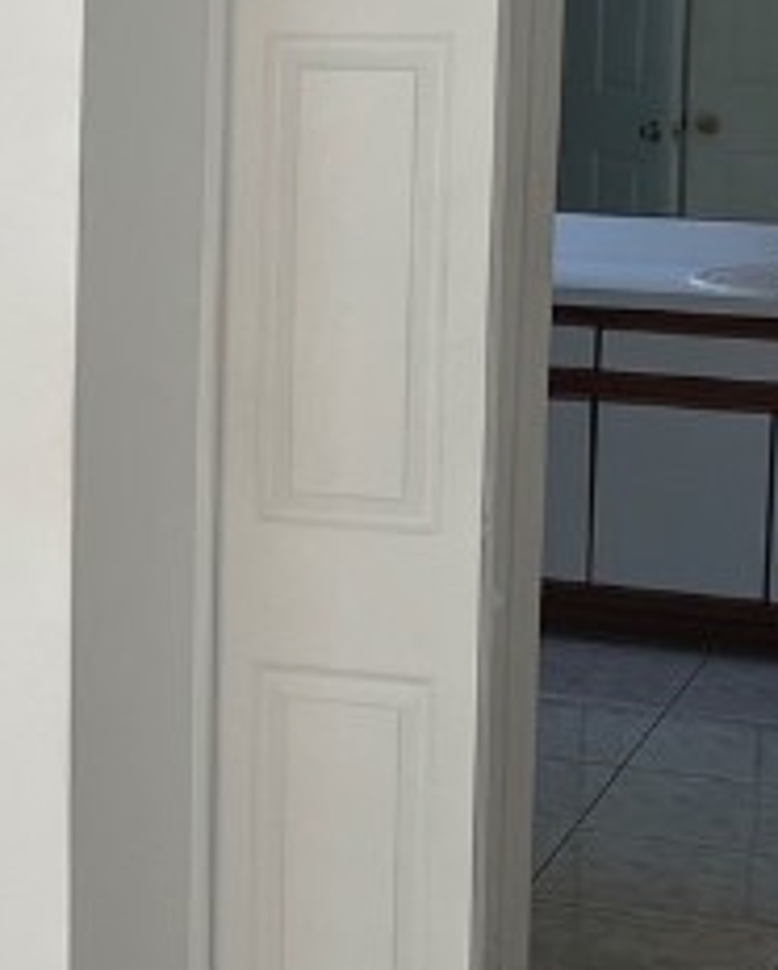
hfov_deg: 13.1
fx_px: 3219
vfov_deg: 17.1
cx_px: -372
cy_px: 364
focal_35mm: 112
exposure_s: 1/121
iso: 64
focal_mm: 5.7
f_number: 1.5
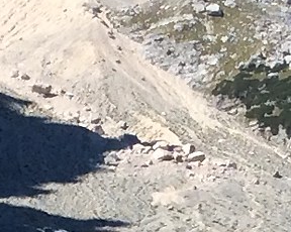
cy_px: 603
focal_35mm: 260
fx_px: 2238
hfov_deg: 7.4
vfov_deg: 5.7
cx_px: 89
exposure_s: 1/1271
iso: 32
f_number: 2.4
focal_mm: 3.3
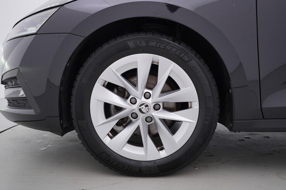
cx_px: 143
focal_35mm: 36
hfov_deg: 53.1
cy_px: 95
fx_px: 286
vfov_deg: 36.9
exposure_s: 1/80
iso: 125
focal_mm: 24
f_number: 4
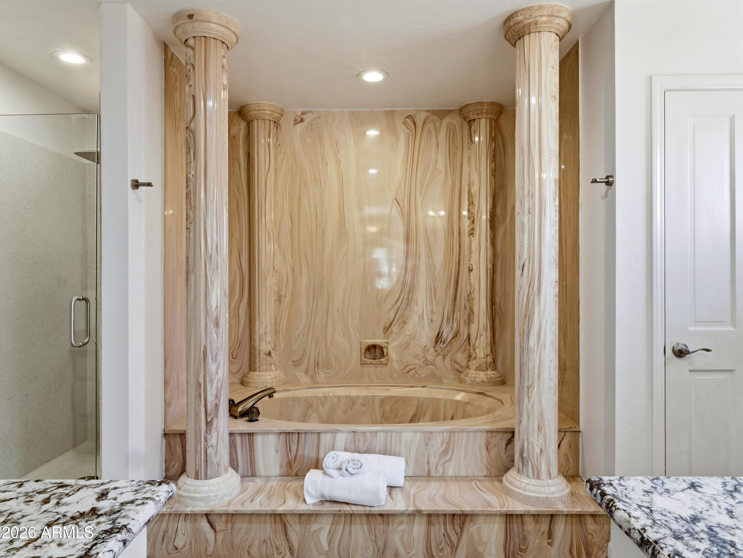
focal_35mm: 22
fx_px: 472
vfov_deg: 61.1
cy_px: 279
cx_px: 372
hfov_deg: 76.4
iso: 640
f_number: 11
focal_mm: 11
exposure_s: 1/100
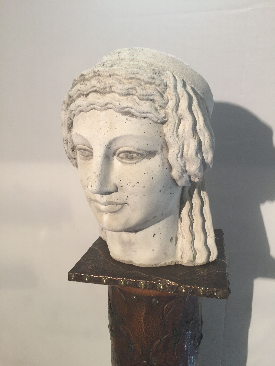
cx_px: 138
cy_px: 183
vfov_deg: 61.7
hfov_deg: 48.2
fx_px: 307
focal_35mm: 29
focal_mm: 4.15
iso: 64
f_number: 2.2
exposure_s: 1/33
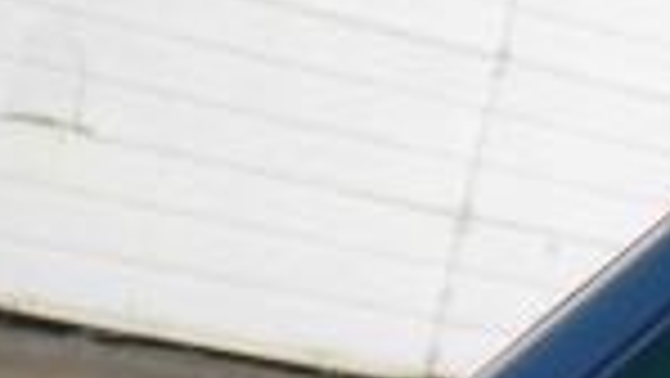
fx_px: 3164
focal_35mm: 178
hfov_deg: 11.4
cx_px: 1129
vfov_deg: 6.8
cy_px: 108
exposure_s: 1/640
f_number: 5.6
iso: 64
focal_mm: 6.3
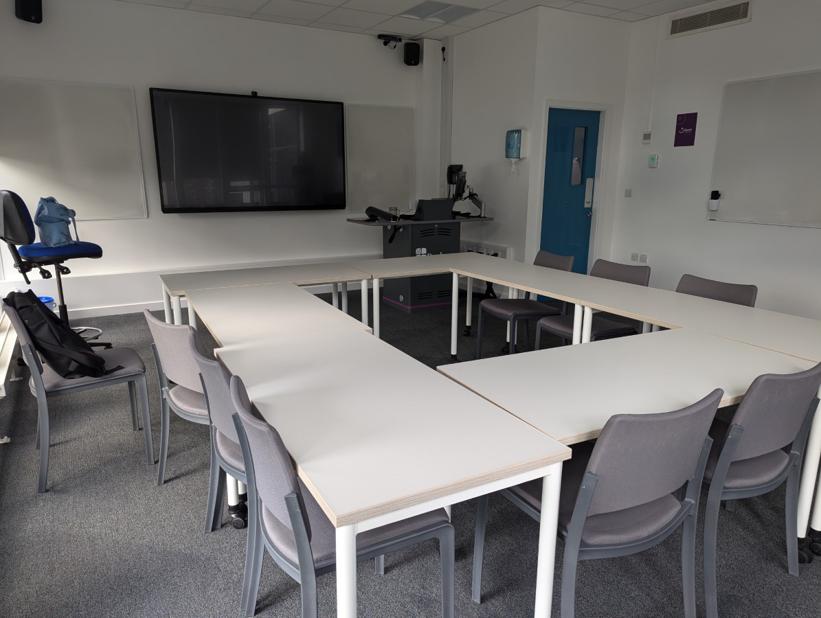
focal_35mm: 24
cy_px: 309
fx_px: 570
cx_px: 410
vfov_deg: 56.9
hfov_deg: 71.5
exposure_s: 1/46.2
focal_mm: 6.81
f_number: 1.85
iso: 40
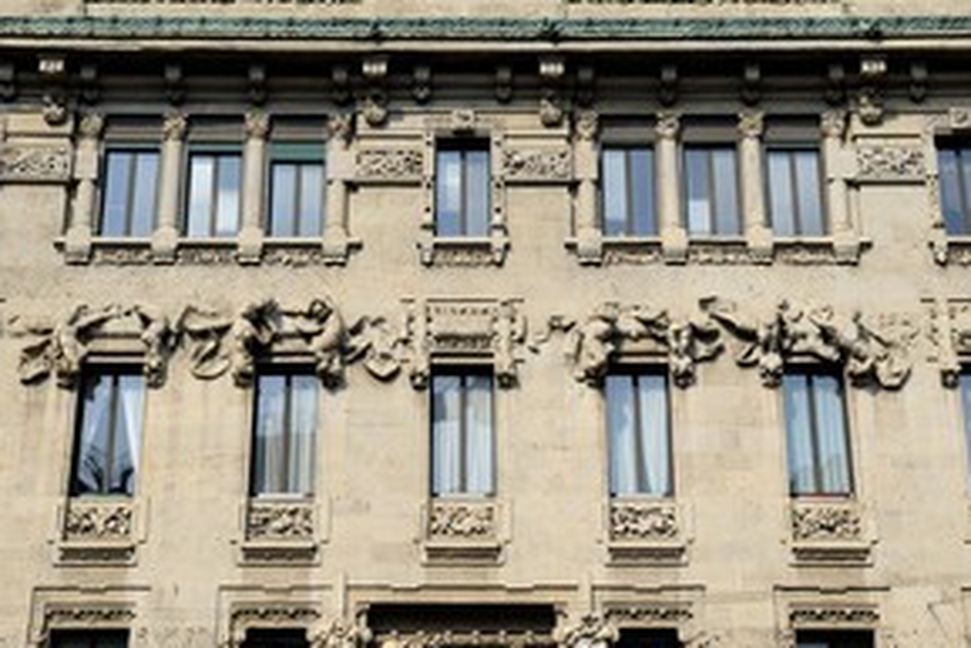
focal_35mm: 64
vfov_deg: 21.3
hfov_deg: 31.4
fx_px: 1727
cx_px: 464
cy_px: 353
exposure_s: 1/200
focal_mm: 44
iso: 200
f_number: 13
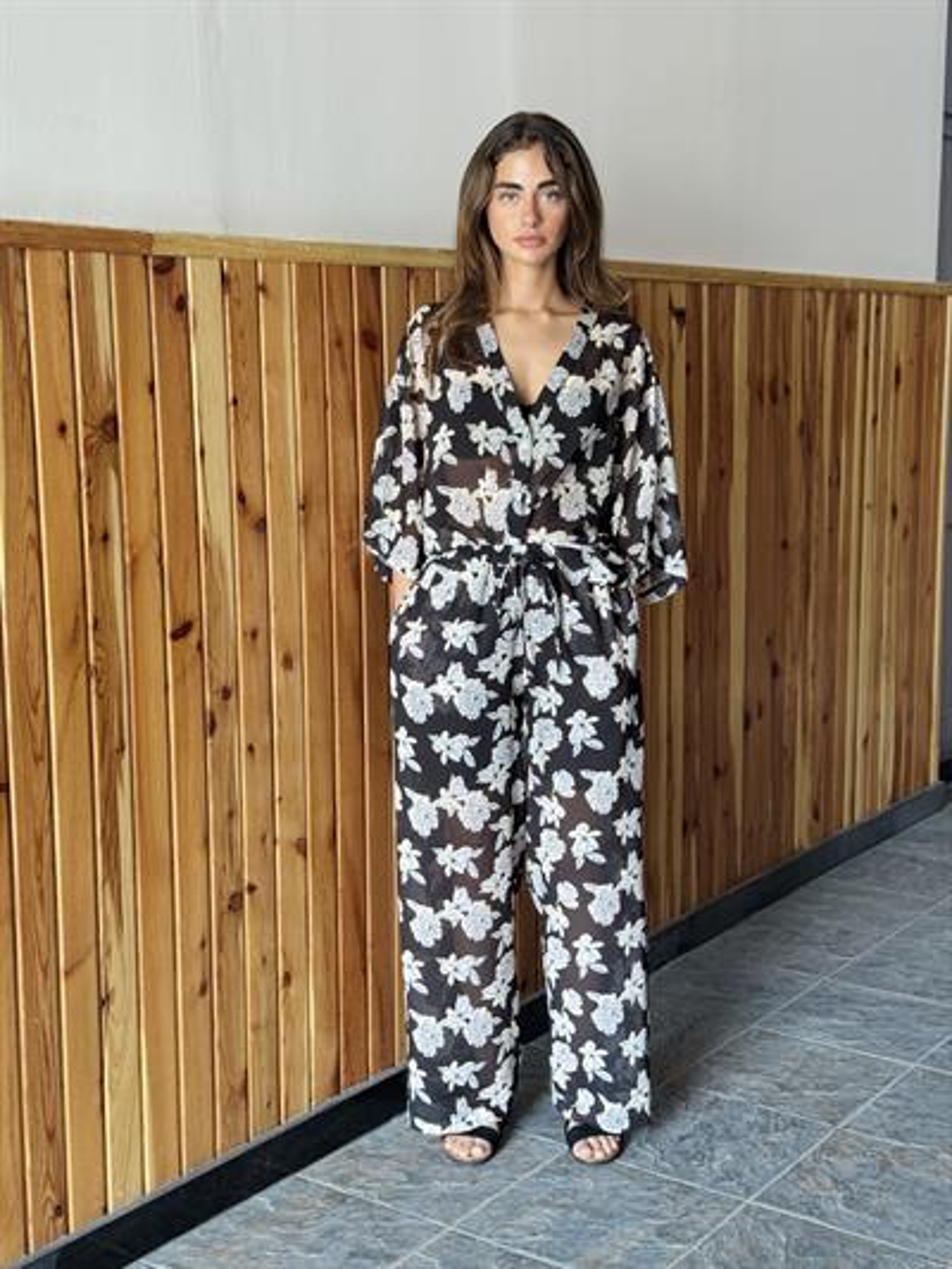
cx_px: 476
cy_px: 634
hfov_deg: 30.3
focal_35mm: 48
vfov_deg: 39.6
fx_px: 1759
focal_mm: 6.76
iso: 250
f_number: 1.78
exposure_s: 1/60
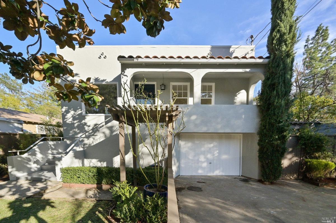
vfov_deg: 81.1
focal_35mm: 14
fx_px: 131
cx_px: 168
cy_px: 112
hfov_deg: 104.3
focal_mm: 14
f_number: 8
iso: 640
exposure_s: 1/1250
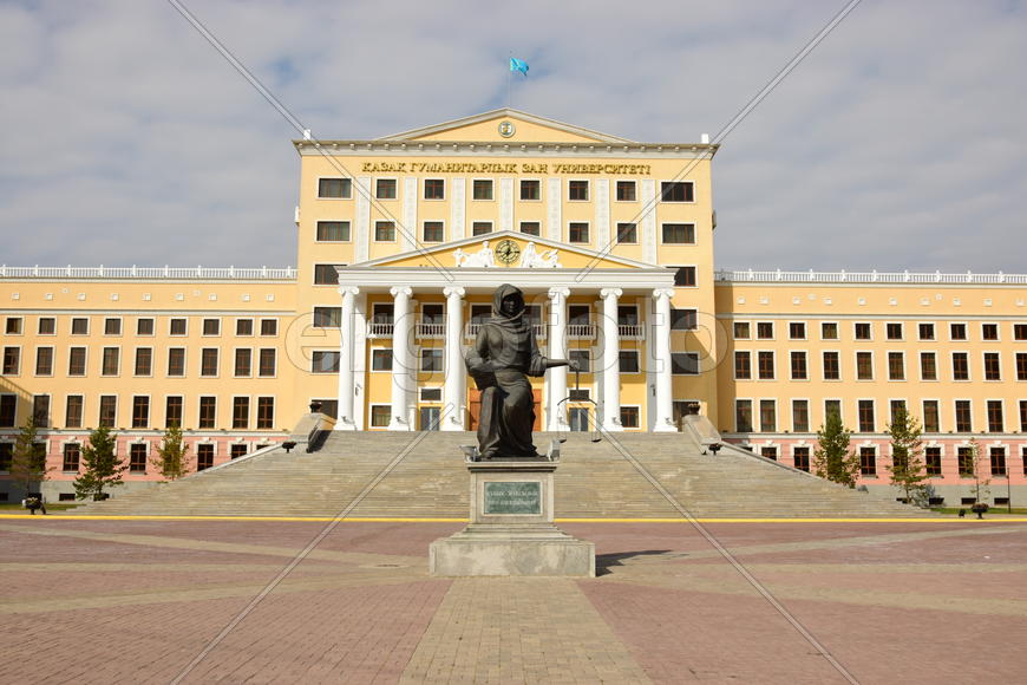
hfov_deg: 53.1
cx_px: 514
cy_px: 342
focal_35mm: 36
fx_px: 1027
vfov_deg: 36.9
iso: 100
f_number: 16
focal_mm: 24
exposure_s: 1/100
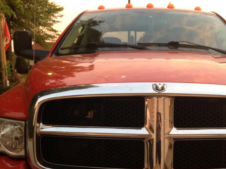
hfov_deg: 36.5
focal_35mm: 52
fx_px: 340
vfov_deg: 27.8
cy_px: 120
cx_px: 147
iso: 125
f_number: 2.4
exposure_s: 1/20
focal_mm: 4.3
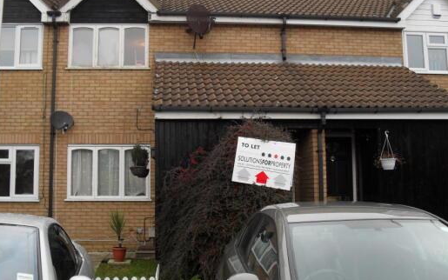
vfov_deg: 30.5
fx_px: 513
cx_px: 209
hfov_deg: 47.2
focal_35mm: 42
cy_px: 125
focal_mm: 6.3
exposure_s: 1/90
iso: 100
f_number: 3.2
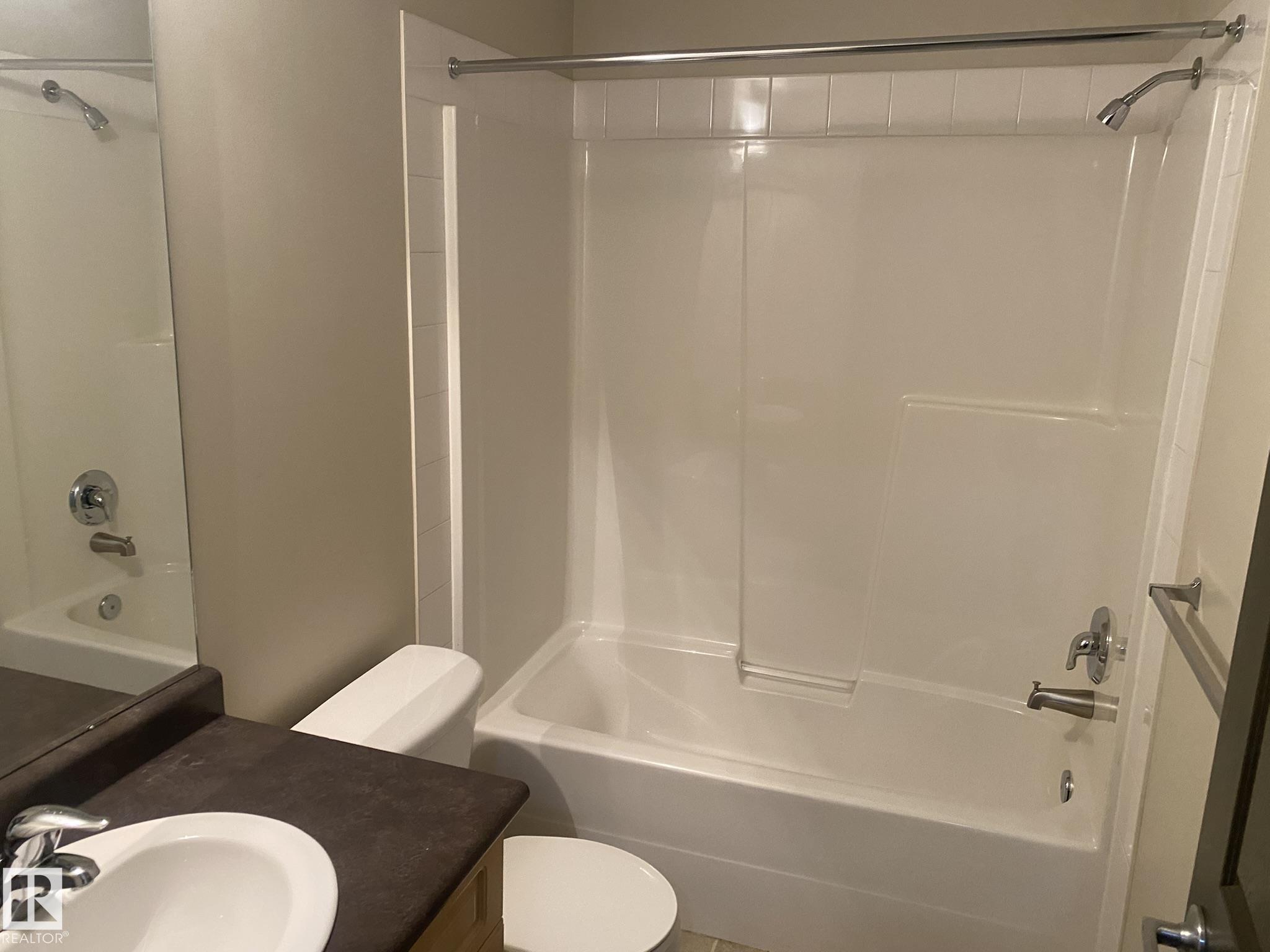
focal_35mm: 26
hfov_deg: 67.3
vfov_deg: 53.1
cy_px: 476
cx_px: 635
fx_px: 954
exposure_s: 1/60
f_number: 1.8
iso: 200
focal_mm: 4.25
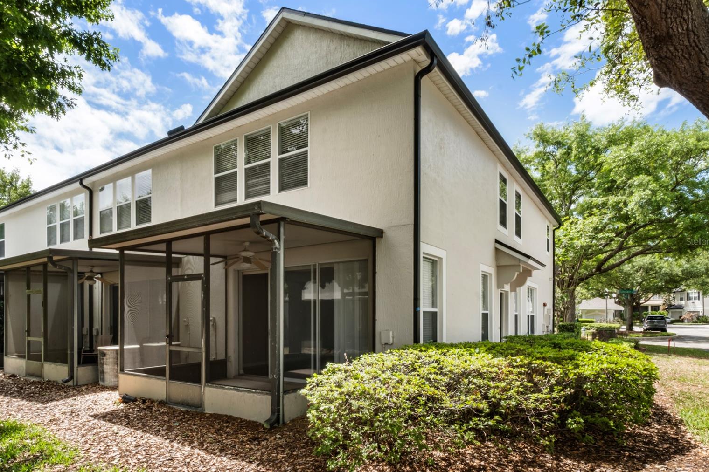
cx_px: 354
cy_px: 241
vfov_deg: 61.9
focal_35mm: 20
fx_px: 394
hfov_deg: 84.0
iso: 200
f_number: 22
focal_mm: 12.4
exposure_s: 1/15
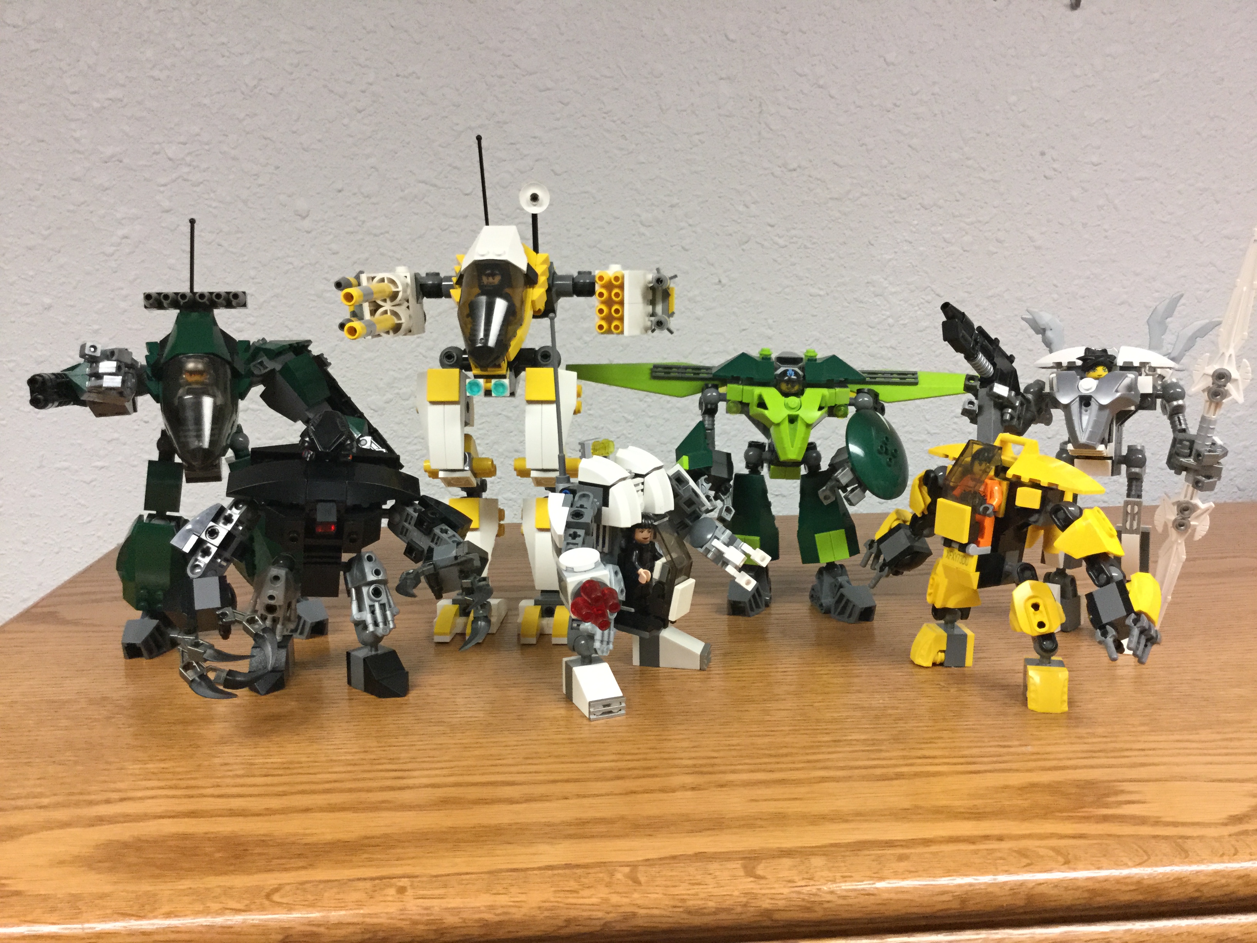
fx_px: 1126
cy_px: 472
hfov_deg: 58.4
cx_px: 628
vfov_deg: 45.4
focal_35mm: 31
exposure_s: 1/30
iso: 125
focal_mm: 3.3
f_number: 2.4
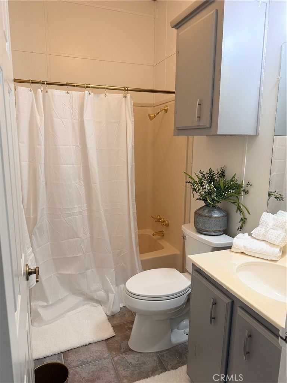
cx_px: 144
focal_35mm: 24
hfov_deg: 56.8
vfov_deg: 71.6
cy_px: 192
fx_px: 265
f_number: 1.78
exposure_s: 1/120
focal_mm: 6.76
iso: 160
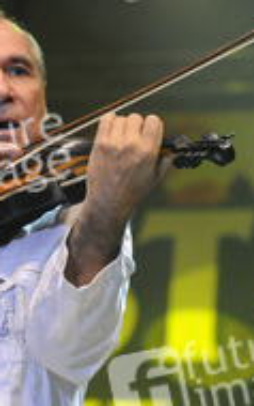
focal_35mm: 279
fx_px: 3085
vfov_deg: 7.5
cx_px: 23
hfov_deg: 4.7
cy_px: 271
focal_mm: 130
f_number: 6.3
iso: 5000
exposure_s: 1/500
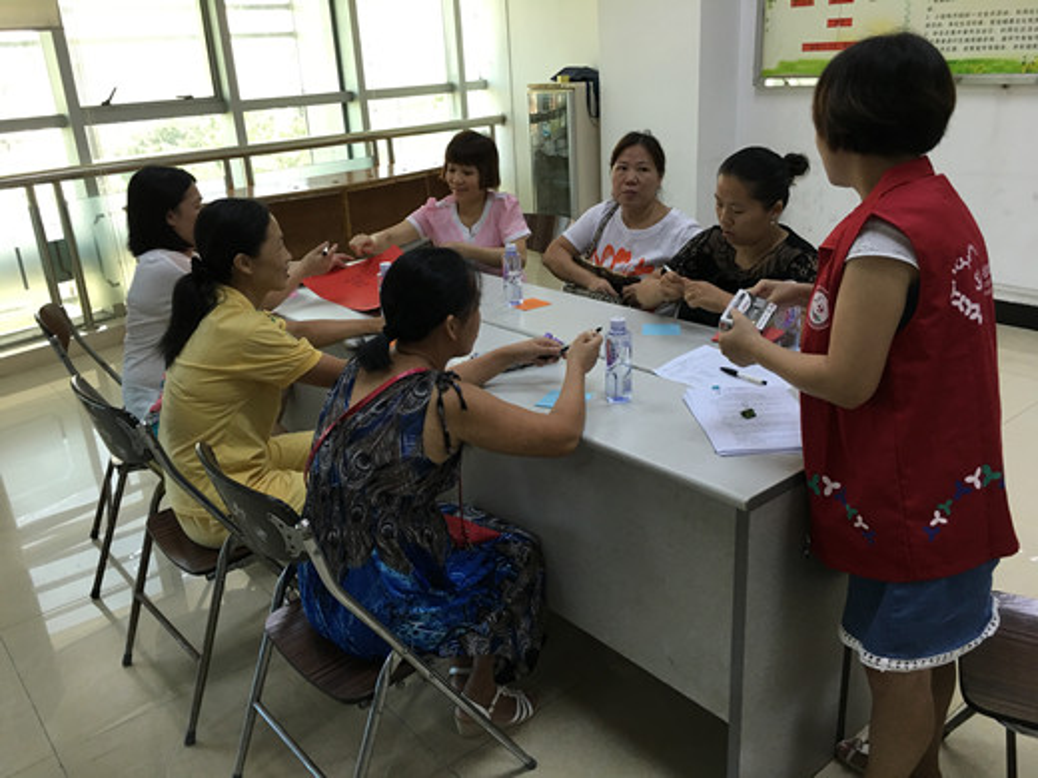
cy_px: 389
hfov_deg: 61.7
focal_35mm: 29
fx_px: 870
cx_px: 519
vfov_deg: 48.2
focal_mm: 4.15
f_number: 2.2
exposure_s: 1/33
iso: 50
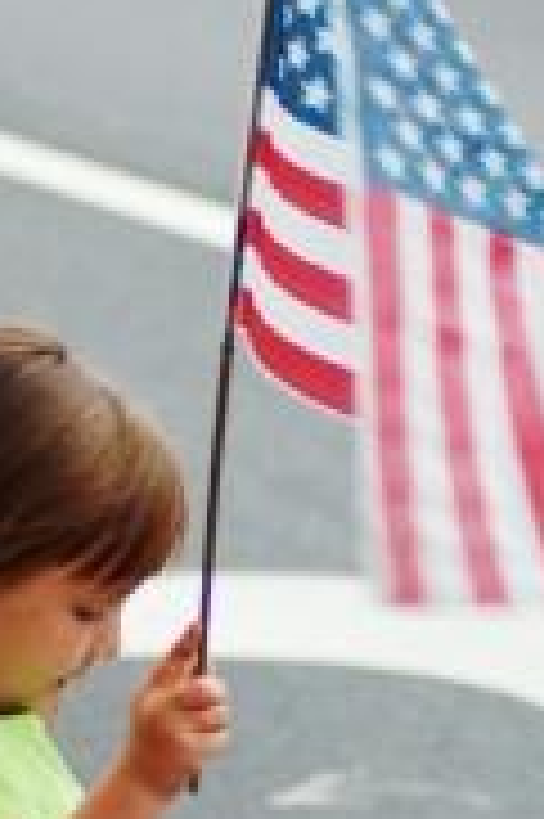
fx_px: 6540
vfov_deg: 7.1
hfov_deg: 4.8
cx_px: 369
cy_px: 882
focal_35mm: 288
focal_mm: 78
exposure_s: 1/45
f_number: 4.2
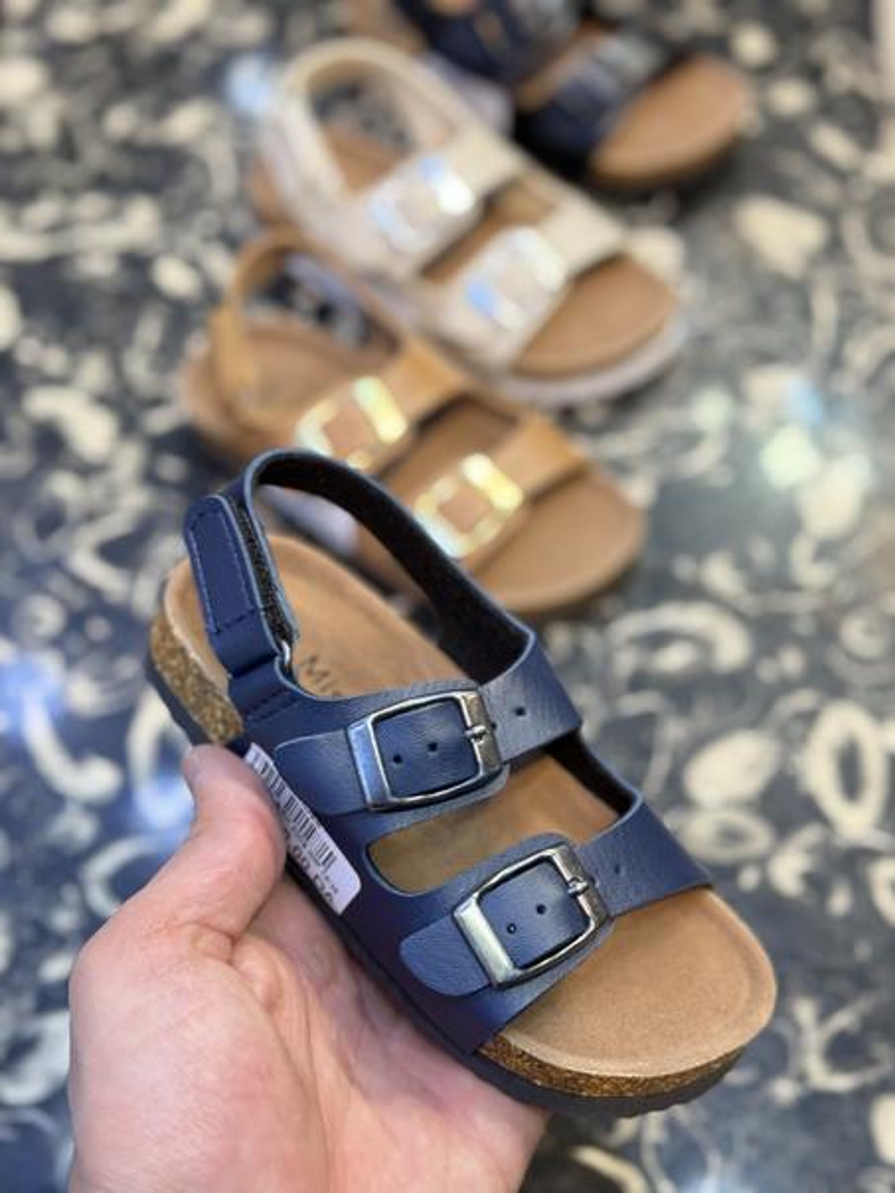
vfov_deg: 39.7
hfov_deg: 30.3
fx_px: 1655
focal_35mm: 48
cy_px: 596
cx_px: 448
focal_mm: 6.76
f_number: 1.78
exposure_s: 1/100
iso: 80
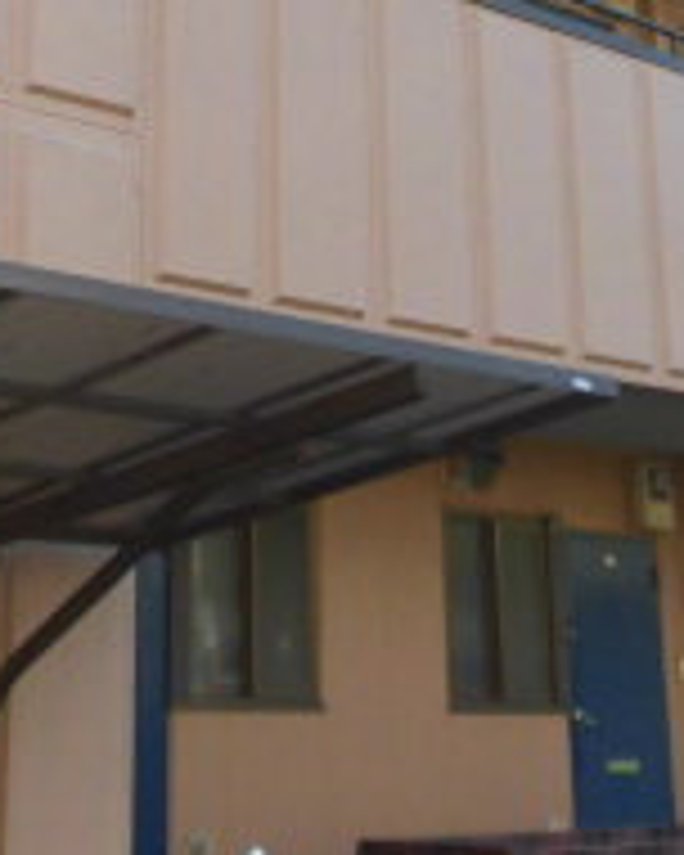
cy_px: -216
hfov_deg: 19.3
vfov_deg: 22.0
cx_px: 153
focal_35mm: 79
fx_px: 1999
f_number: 3.1
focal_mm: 4.3
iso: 100
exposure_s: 1/320
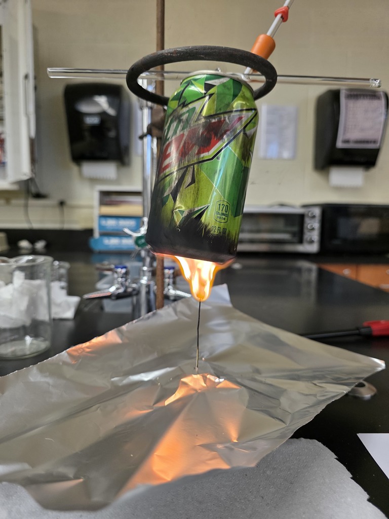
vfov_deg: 73.9
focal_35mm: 23
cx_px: 194
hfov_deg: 58.9
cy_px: 260
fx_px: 345
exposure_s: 1/120
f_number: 1.7
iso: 160
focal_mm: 6.3
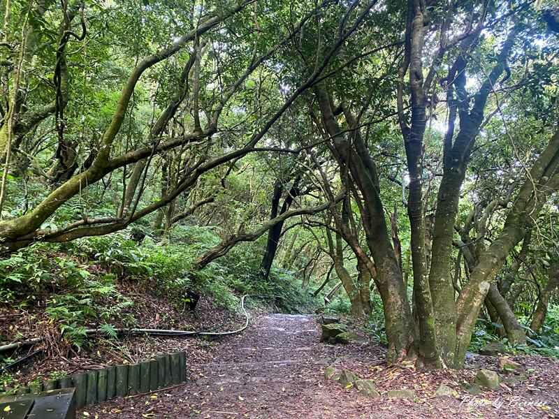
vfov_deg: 53.1
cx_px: 280
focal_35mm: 26
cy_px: 210
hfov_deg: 67.3
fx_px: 420
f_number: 1.8
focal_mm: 4.25
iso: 500
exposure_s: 1/56
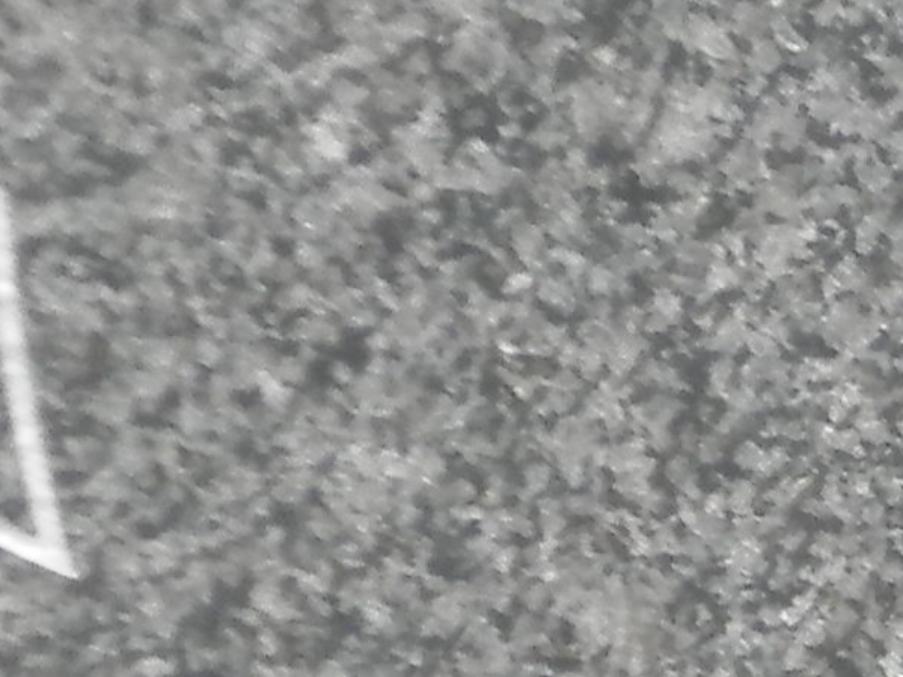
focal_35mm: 816
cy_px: 915
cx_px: 3274
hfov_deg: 2.4
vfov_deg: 1.8
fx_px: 21282
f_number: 4.5
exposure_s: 1/160
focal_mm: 19
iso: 80
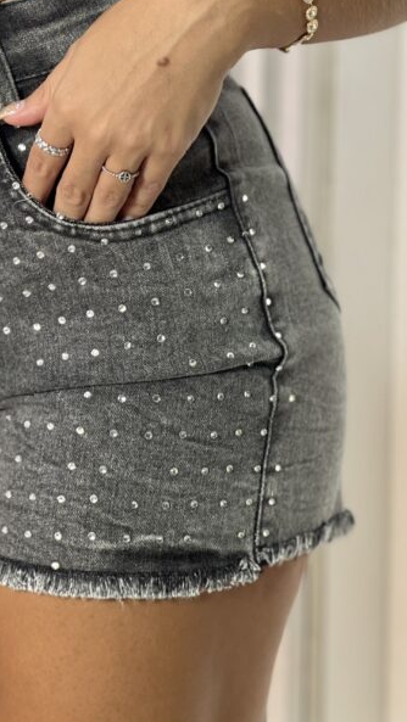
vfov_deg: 16.2
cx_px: -6
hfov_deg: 9.1
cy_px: 210
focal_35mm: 132
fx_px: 2530
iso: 160
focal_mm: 9
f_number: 2.8
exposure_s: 1/60
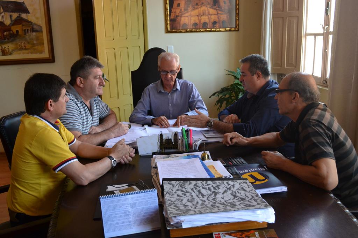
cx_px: 179
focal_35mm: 33
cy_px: 119
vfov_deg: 40.0
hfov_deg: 57.2
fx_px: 328
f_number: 6.3
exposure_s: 1/160
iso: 1600
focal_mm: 22
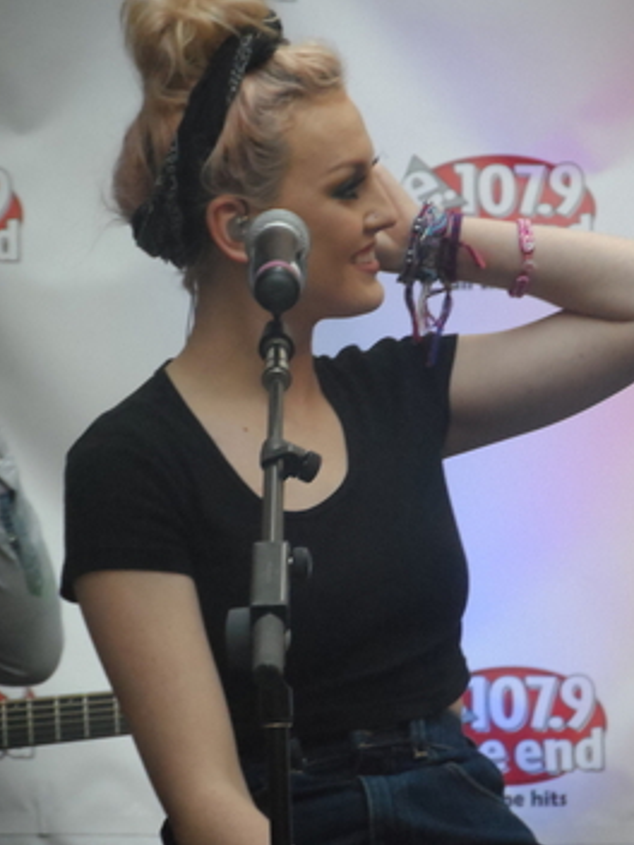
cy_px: 380
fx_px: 8474
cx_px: 345
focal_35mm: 347
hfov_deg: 4.3
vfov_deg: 5.7
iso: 640
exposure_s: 1/180
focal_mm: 49.7
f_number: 5.2
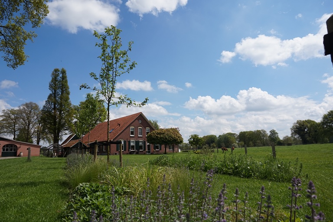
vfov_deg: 53.1
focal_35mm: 24
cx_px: 166
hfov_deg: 73.7
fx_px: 222
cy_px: 111
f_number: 8
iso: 160
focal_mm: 16
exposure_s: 1/800
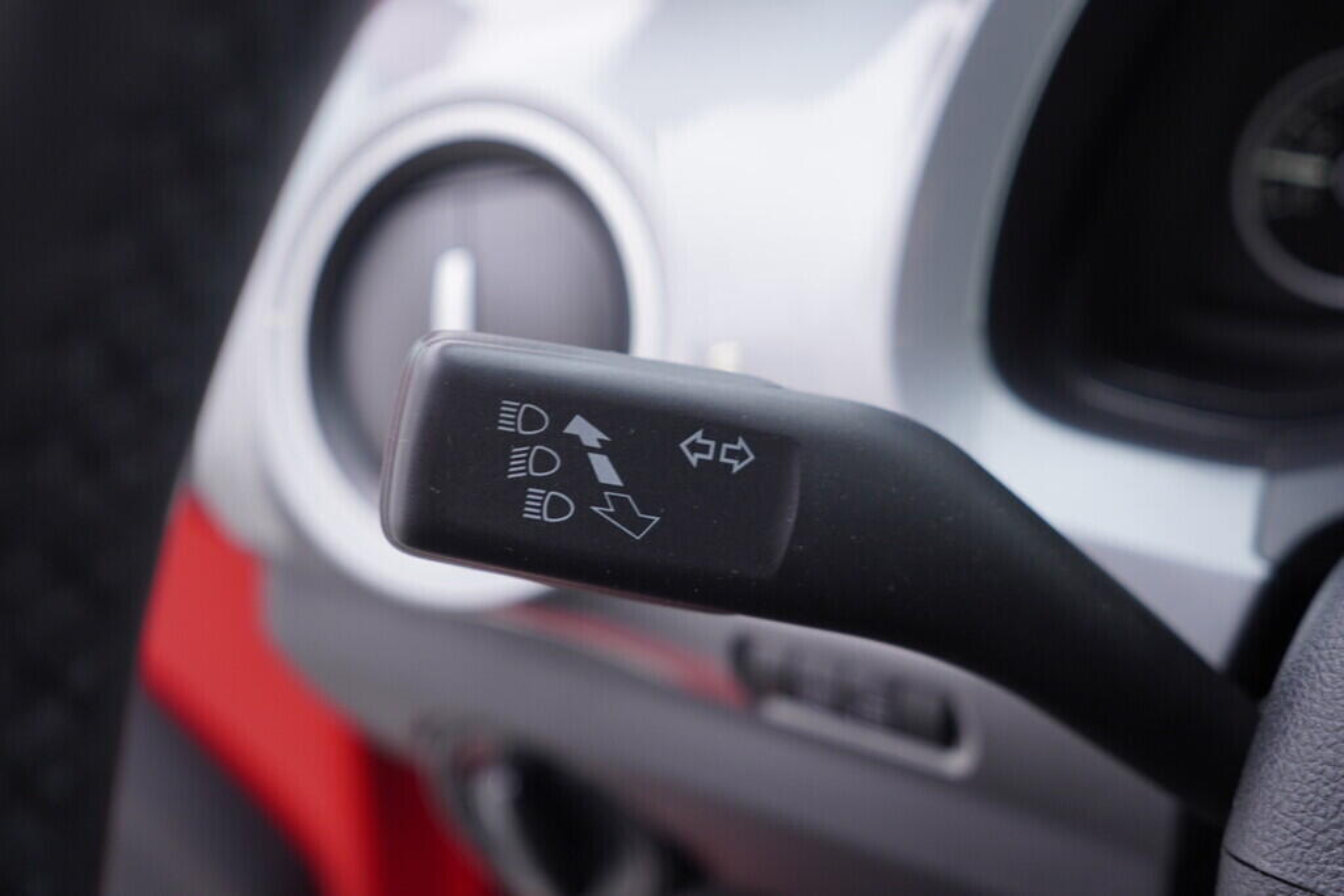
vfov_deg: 36.9
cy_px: 448
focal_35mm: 36
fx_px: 1344
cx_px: 672
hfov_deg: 53.1
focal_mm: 24
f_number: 2.8
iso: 125
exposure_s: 1/40
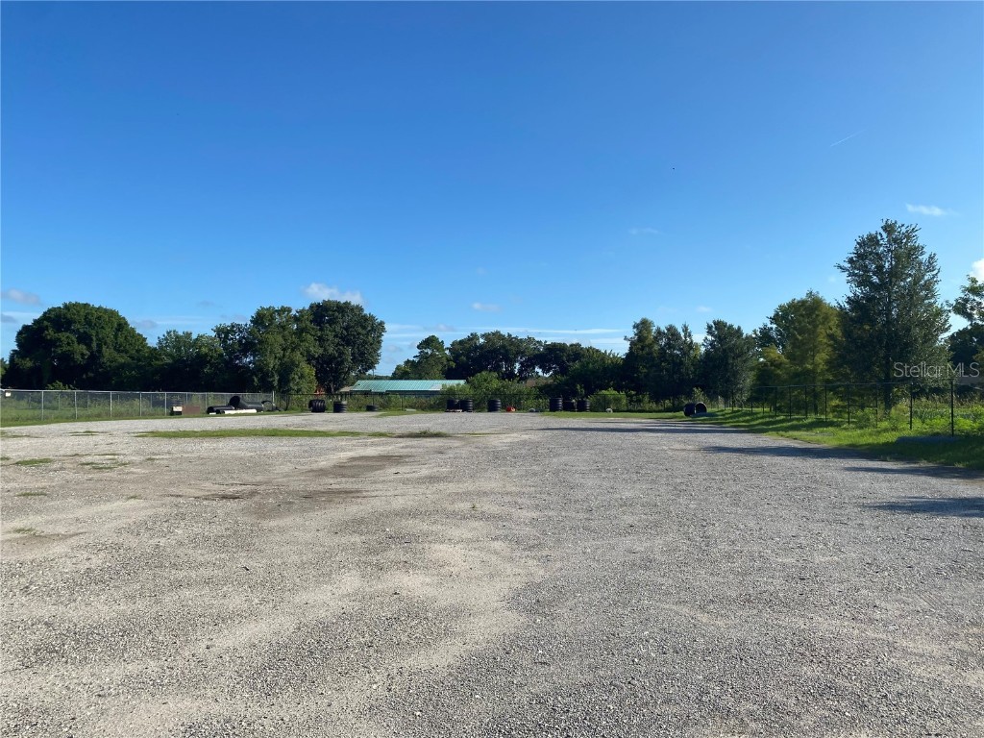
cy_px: 369
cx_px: 492
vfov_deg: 53.1
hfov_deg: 67.3
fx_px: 739
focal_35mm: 26
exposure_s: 1/3300
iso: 32
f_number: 1.8
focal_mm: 4.25
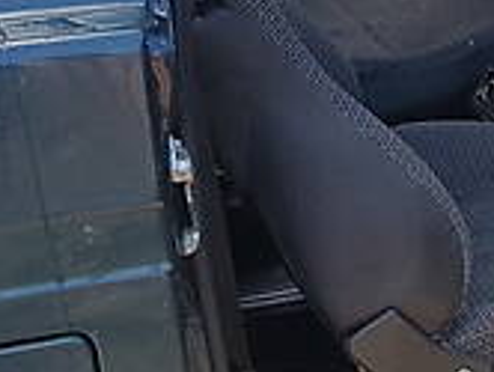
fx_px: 1786
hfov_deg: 14.5
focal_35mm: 125
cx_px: 783
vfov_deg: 11.9
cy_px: 199
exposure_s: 1/351
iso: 40
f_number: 1.7
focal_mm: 4.3
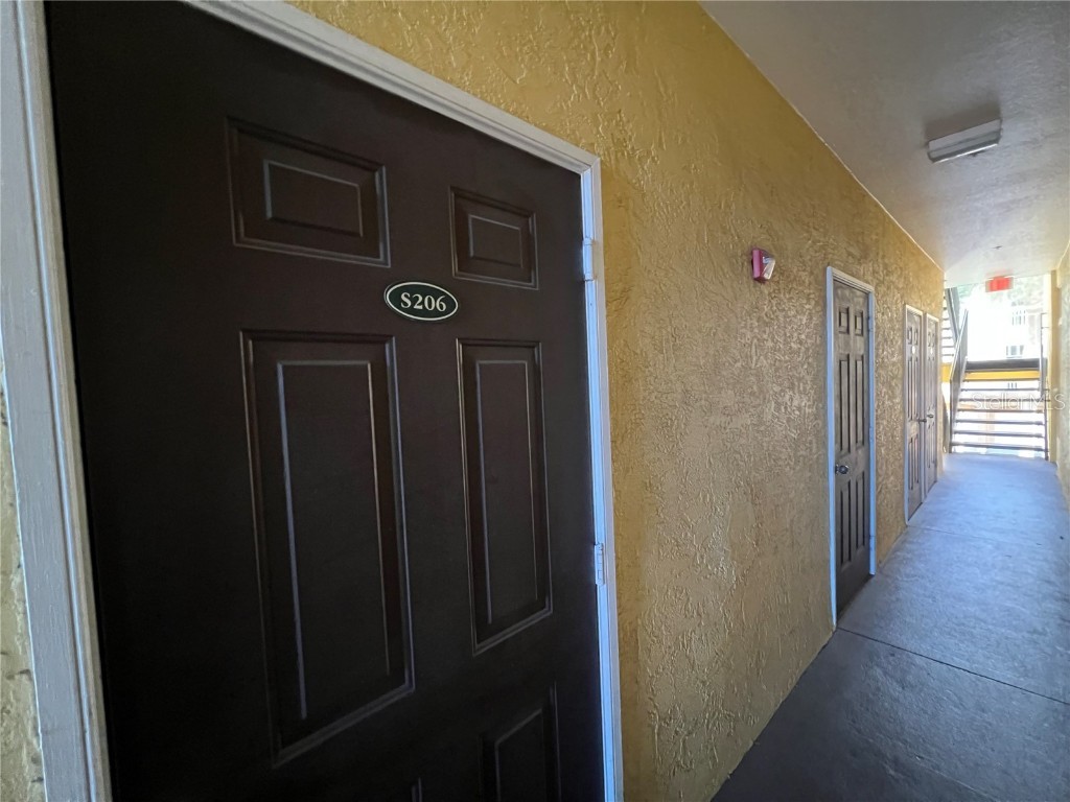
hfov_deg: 106.2
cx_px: 535
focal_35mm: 13
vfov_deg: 89.9
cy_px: 401
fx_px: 402
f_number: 1.8
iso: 1000
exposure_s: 1/50
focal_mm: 1.57
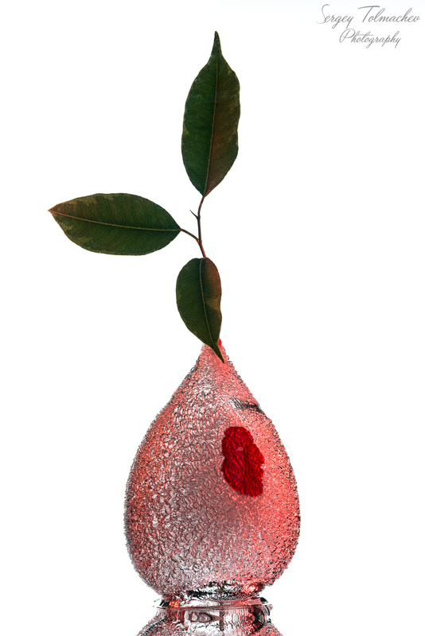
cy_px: 318
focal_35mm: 105
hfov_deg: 13.1
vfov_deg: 19.4
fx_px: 1858
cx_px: 212
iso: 100
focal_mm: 105
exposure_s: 1.6
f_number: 16
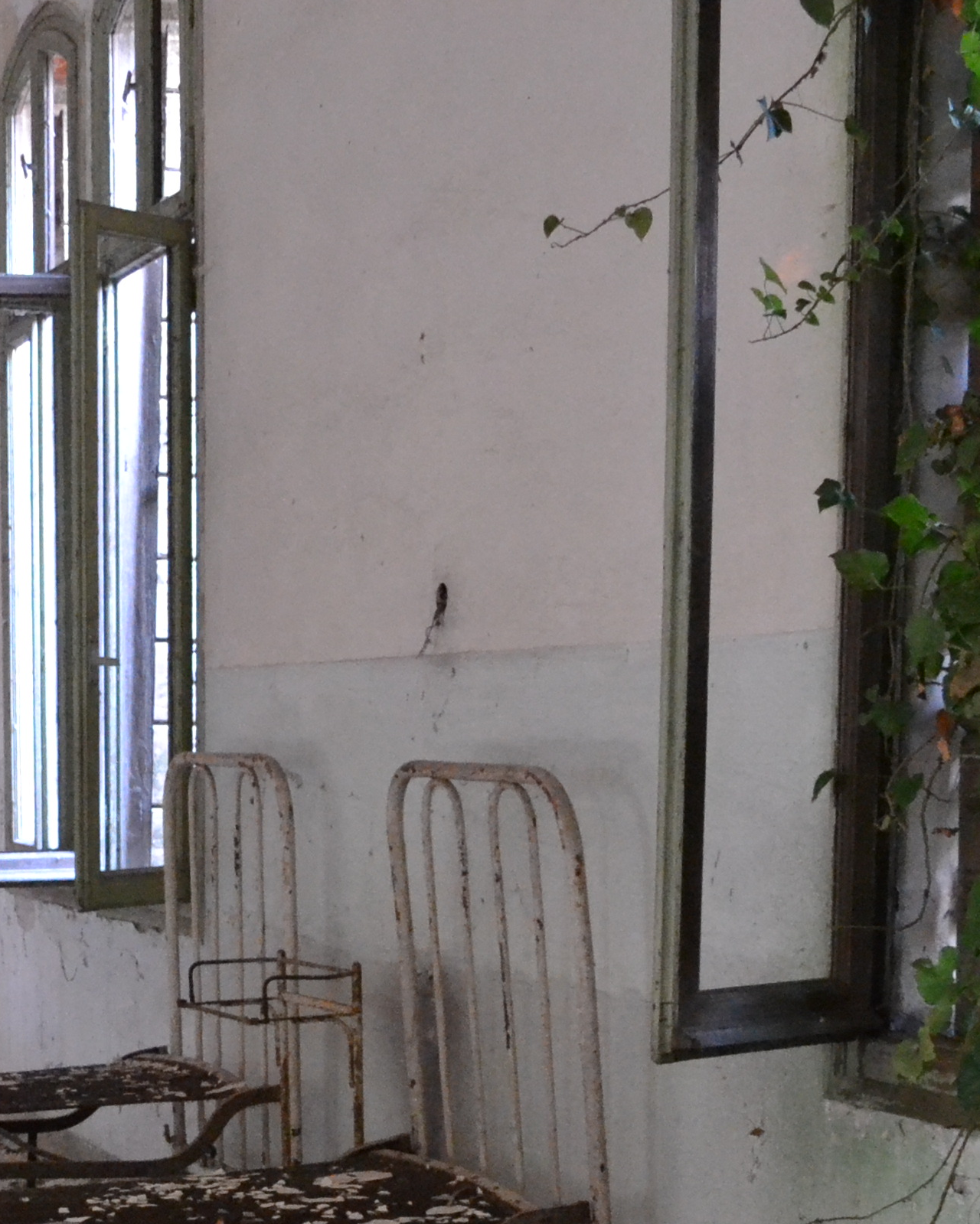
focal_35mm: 73
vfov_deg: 25.0
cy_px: 1175
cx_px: 120
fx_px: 2646
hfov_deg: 20.6
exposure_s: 1/13
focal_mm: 18
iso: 3200
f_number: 3.5
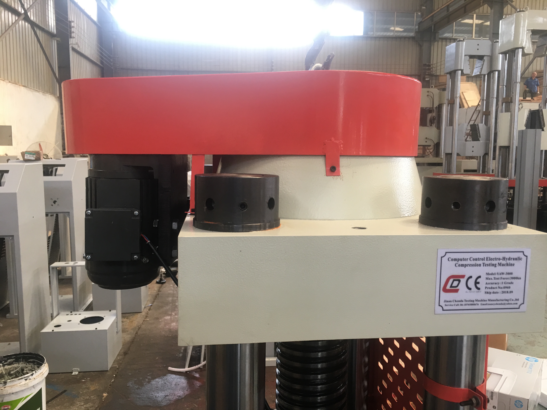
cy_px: 205
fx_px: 458
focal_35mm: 29
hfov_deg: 61.7
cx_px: 274
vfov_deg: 48.2
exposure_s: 1/33
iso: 32
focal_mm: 4.15
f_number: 2.2
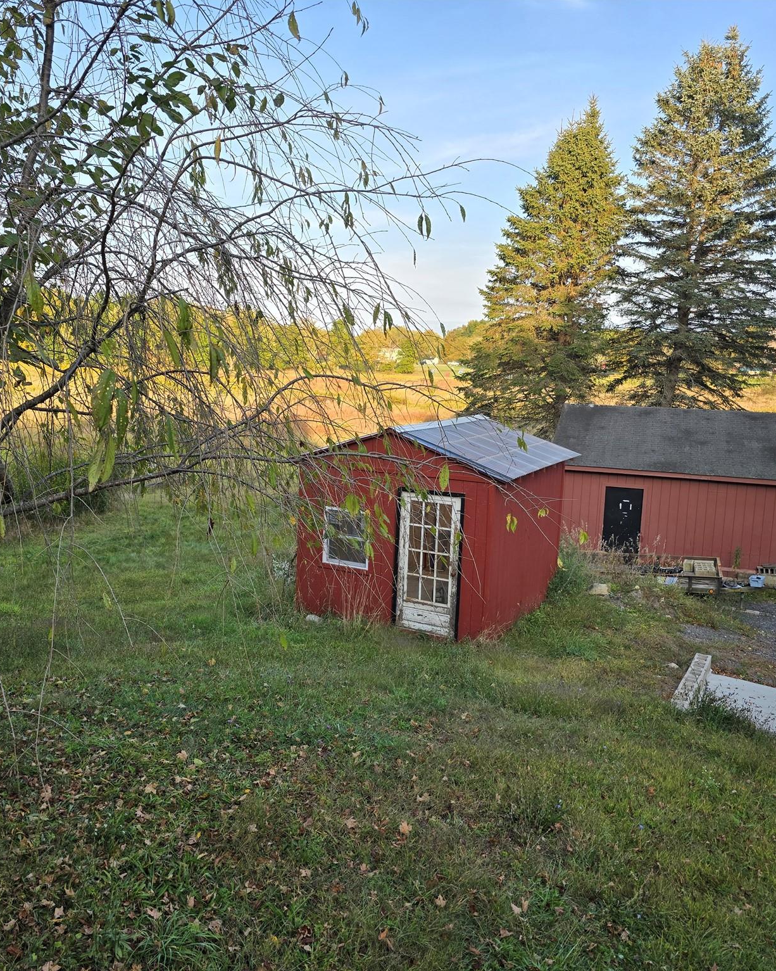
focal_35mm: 30
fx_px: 861
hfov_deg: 48.3
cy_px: 485
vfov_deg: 58.8
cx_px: 317
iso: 12
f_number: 1.7
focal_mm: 6.3
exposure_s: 1/192
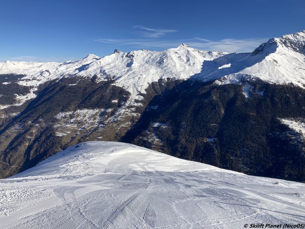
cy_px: 114
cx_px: 152
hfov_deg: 63.4
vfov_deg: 49.7
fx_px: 247
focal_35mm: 28
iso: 25
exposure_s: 1/4000
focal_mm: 3.99
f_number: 1.8
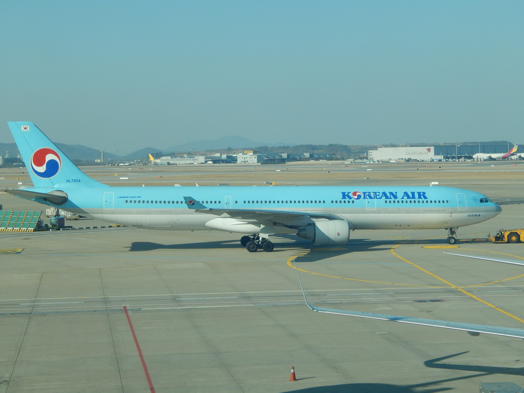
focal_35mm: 86
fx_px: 1302
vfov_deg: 17.2
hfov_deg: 22.8
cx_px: 262
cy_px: 196
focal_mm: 15.3
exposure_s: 1/800
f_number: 4.3
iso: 125
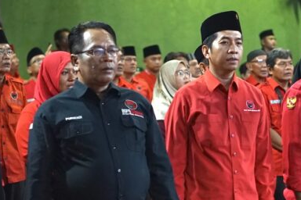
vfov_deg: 10.1
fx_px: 1137
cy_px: 106
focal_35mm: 136
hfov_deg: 15.0
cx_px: 205
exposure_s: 1/125
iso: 1600
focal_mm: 50
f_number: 2
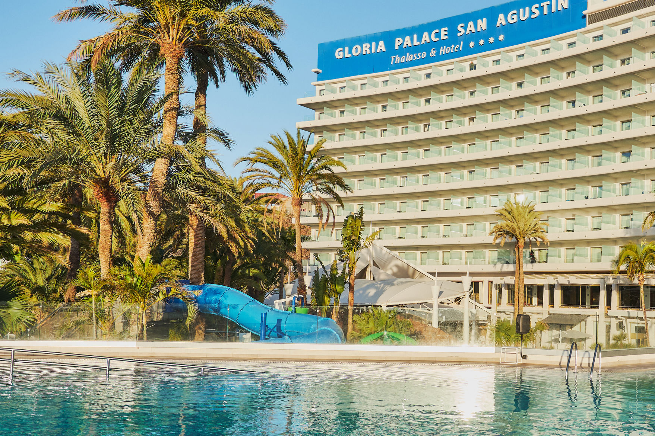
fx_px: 691
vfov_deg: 35.0
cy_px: 247
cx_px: 501
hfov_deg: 48.5
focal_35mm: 38
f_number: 7.1
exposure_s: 1/400
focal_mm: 16
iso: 125
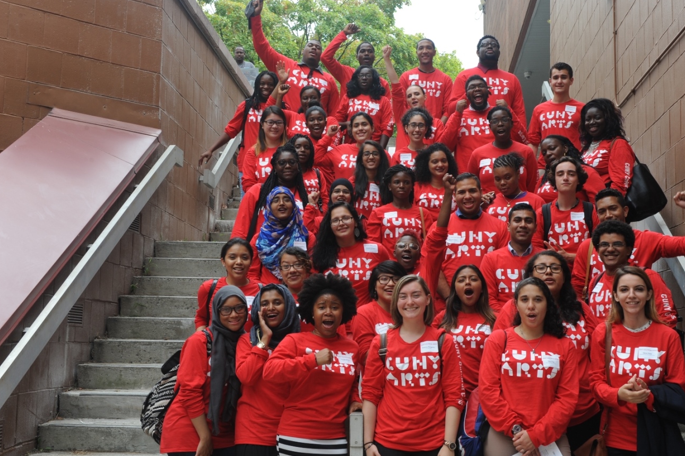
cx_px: 374
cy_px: 240
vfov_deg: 16.8
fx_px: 1540
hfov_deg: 25.1
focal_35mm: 81
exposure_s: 1/160
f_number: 9
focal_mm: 70
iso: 400
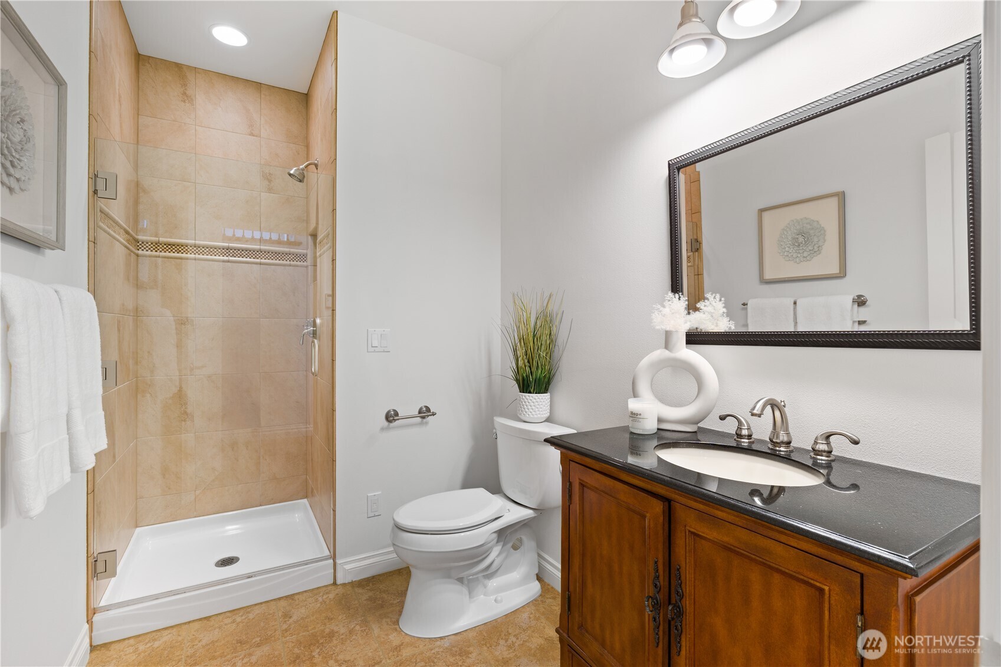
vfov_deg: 73.7
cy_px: 334
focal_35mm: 16
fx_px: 445
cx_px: 500
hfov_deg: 96.7
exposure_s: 1
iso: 160
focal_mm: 16
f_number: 9
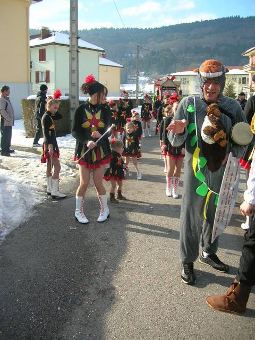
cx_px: 128
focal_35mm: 35
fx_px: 344
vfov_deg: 52.6
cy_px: 170
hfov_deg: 40.7
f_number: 2.8
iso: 50
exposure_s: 1/505
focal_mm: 5.8
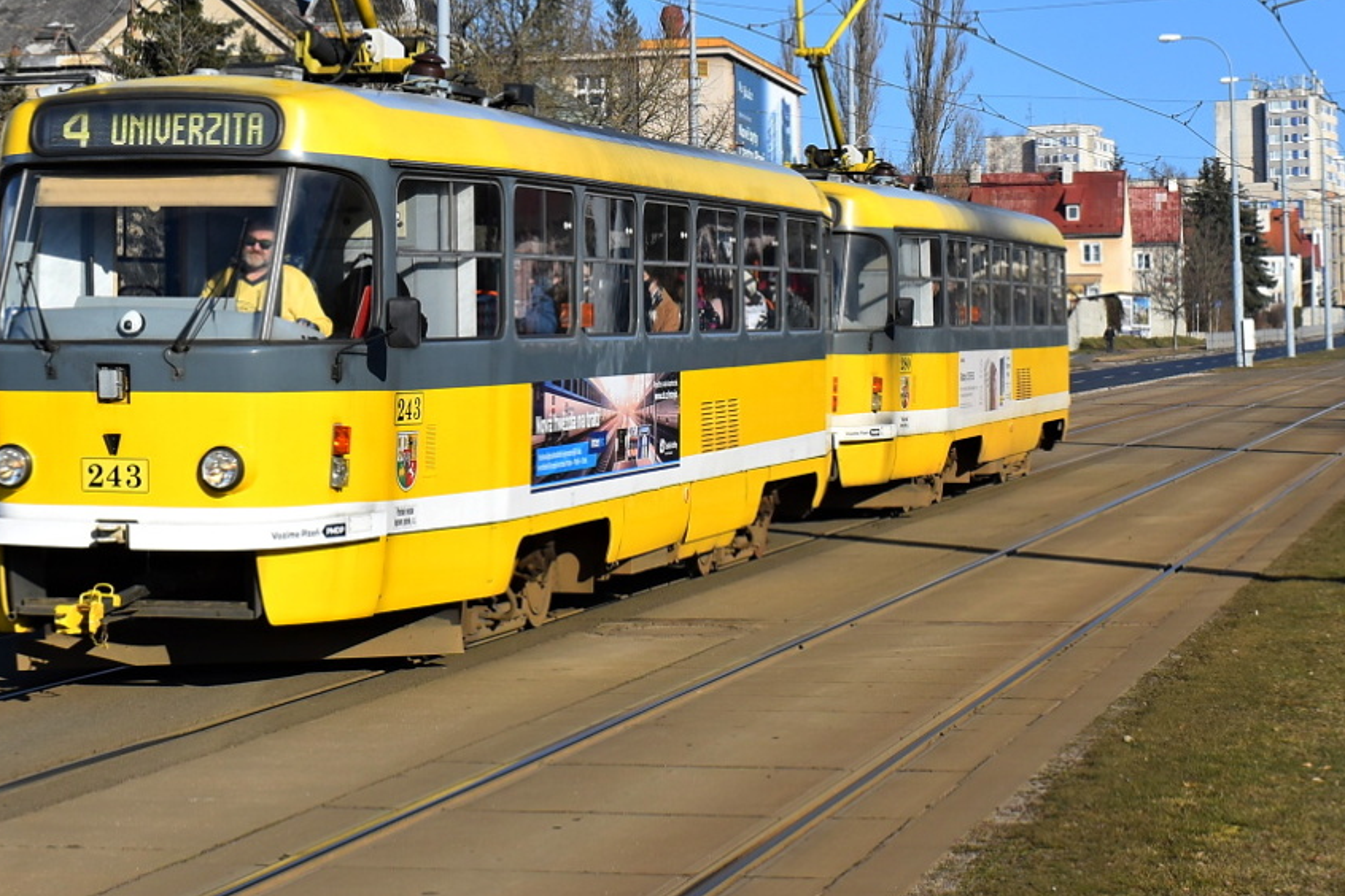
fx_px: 3059
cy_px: 149
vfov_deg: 16.5
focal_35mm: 82
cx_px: 531
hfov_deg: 24.7
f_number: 10
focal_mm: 31
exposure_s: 1/400
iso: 200
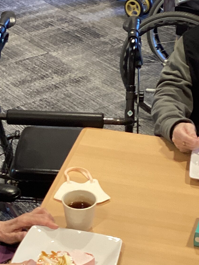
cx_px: 79
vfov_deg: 21.8
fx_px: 690
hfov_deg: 16.4
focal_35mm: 90
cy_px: 137
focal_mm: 3.3
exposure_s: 1/60
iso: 200
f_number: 2.4
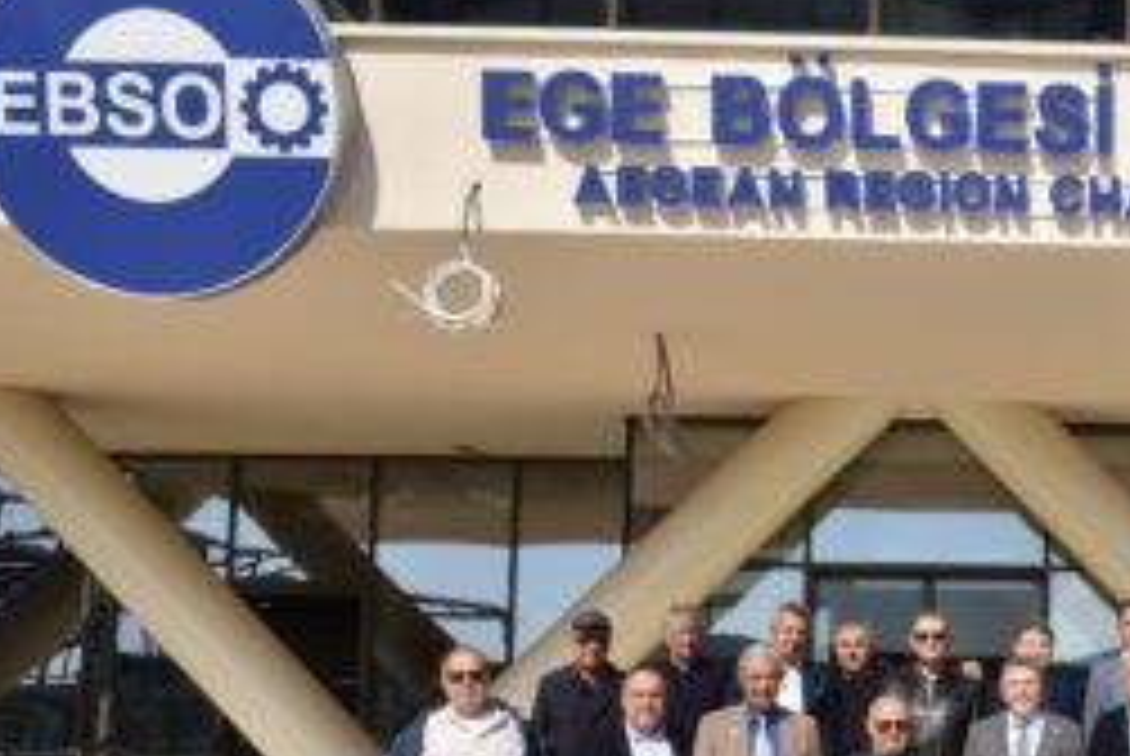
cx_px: 1098
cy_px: 634
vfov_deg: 26.9
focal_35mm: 49
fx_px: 1540
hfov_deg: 36.7
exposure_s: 1/320
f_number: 20
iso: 400
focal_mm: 24
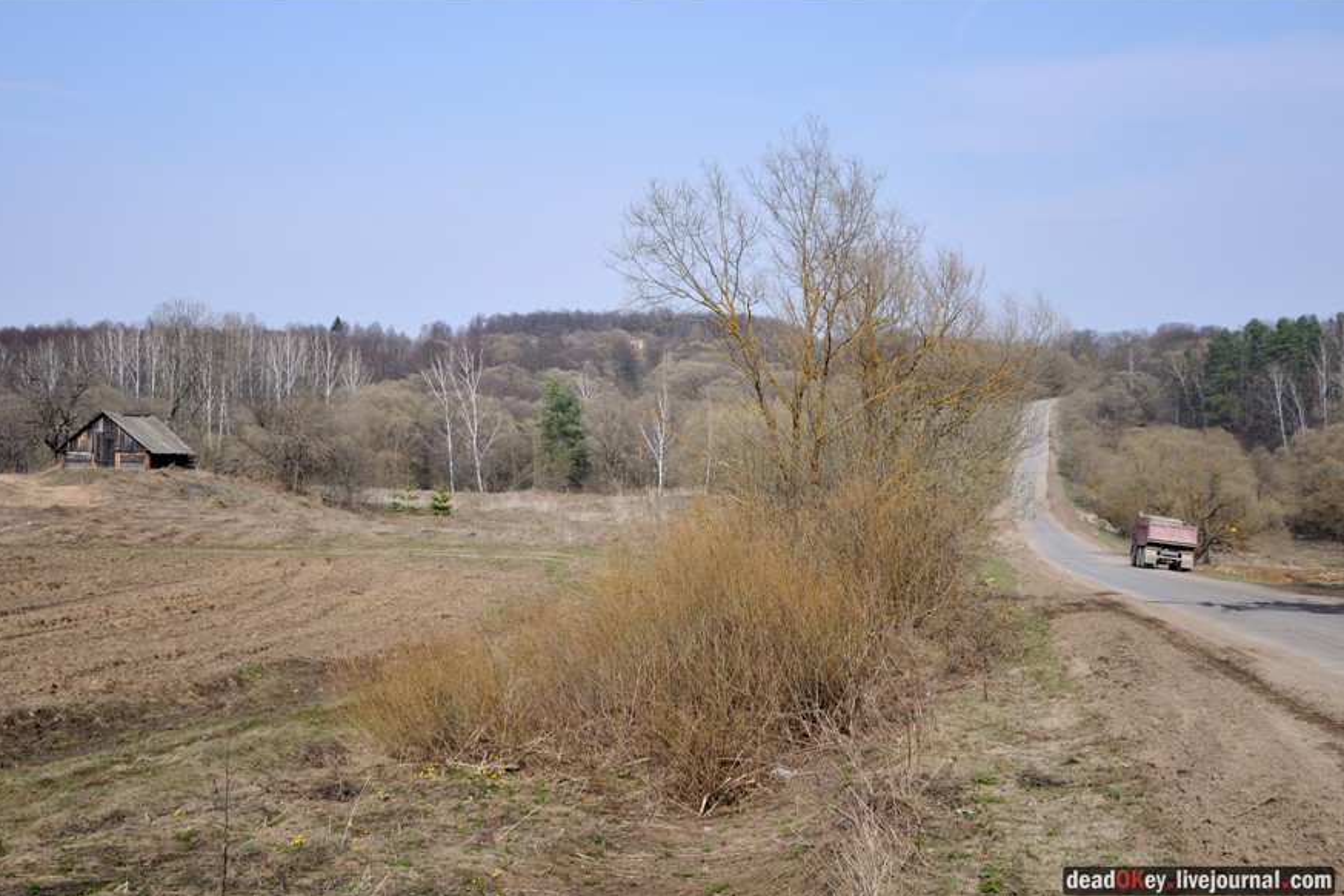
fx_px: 1381
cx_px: 658
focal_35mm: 37
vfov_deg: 36.0
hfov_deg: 51.9
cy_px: 451
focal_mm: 24
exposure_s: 1/250
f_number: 8
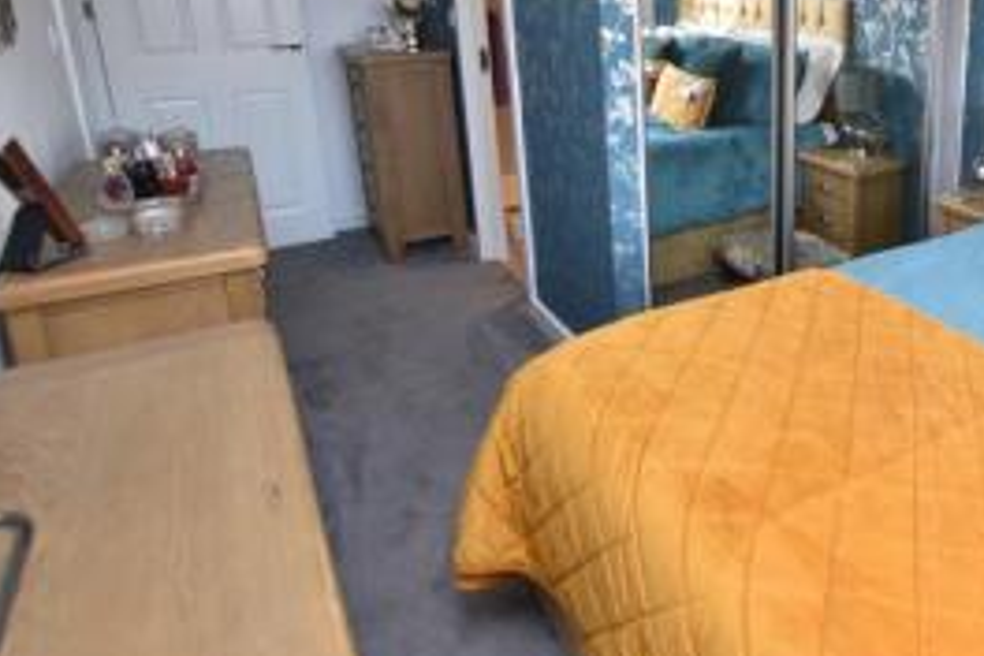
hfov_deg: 60.7
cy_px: 170
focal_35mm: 27
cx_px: 816
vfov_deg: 46.3
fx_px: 738
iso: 100
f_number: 3.5
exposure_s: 1/30
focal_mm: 10
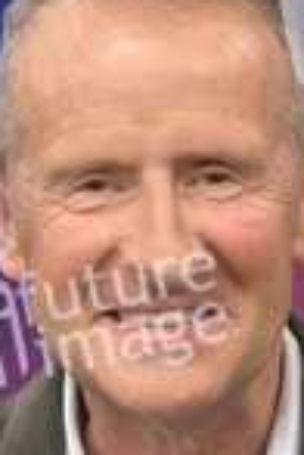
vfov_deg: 10.7
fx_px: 2406
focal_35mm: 190
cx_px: 158
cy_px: 480
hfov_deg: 7.2
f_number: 7.1
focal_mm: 70
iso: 2000
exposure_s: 1/200
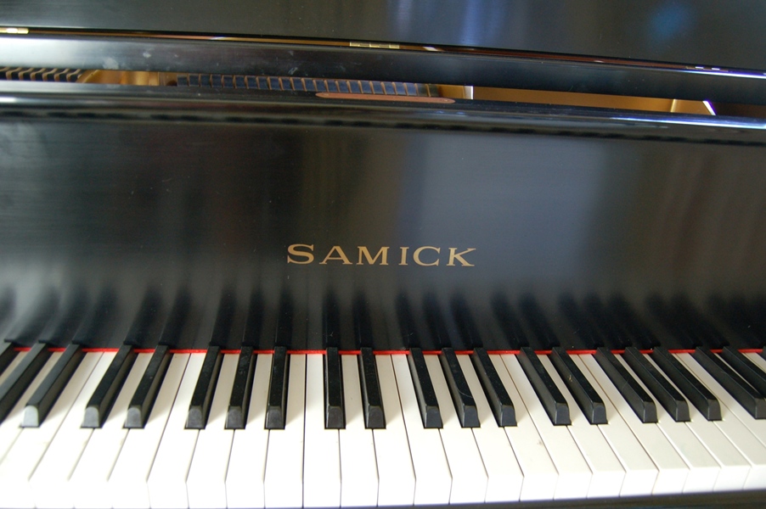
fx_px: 574
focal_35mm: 27
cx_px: 383
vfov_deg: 47.9
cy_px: 254
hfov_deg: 67.4
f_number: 3.5
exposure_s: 1/10
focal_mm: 18
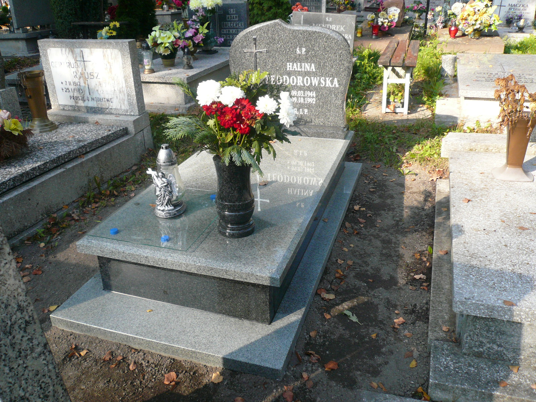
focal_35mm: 30
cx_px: 268
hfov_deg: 60.0
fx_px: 465
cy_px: 201
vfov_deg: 46.8
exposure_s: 1/400
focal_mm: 4.6
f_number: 2.8
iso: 100
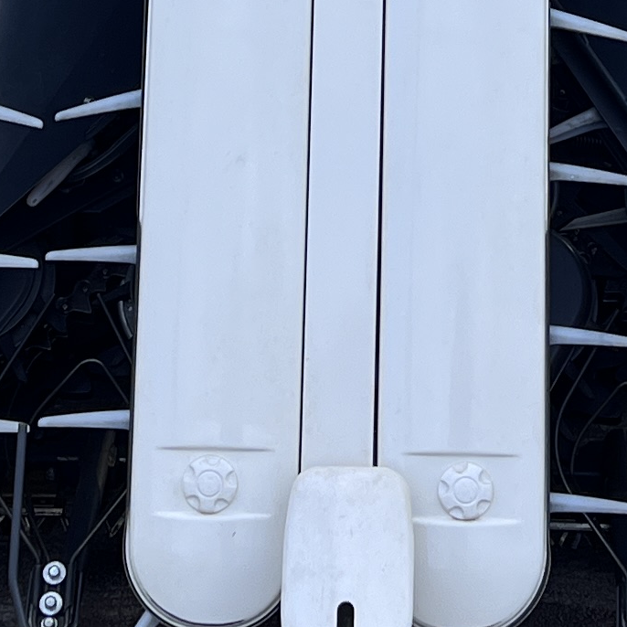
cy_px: -248
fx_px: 2766
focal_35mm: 135
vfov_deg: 12.4
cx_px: 383
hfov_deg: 12.9
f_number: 1.5
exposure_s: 1/1252
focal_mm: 5.7
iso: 50
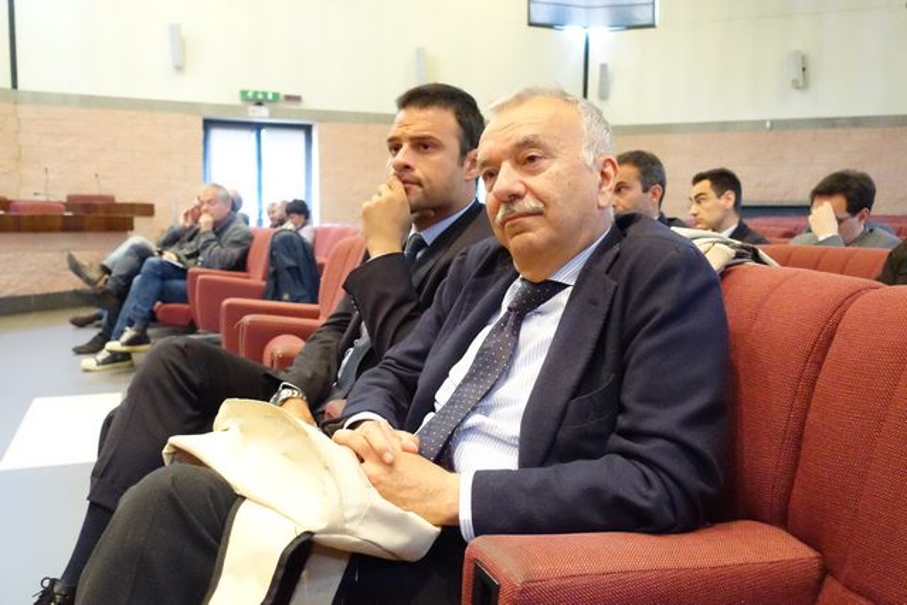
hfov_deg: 58.7
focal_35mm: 32
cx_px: 454
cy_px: 302
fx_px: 806
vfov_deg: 41.1
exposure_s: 1/60
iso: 6400
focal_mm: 11.56
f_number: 2.5
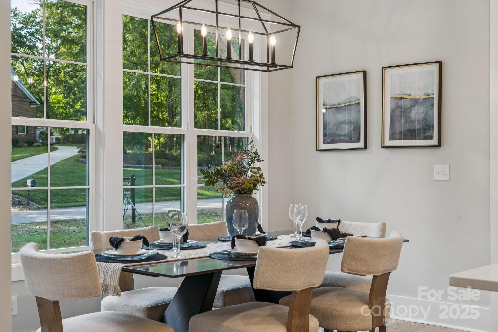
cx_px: 249
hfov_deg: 43.6
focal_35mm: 45
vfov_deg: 29.9
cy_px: 166
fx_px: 622
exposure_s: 1/30
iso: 160
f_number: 7.1
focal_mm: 45
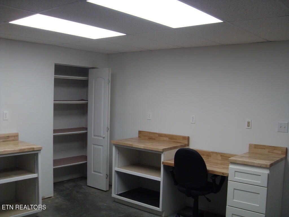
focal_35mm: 37
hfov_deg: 50.1
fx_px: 309
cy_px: 108
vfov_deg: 38.7
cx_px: 144
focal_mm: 6.3
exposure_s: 1/60
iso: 100
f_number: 2.8
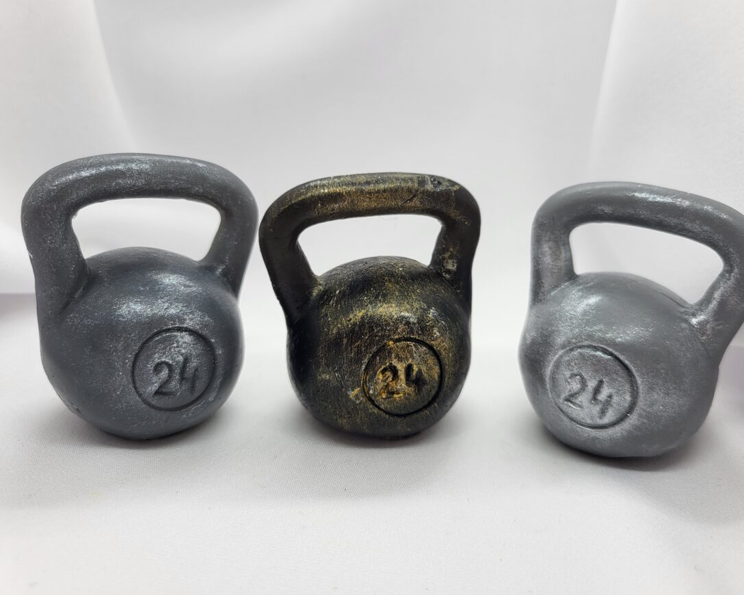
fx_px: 616
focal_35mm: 28
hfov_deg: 62.2
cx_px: 389
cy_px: 291
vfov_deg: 51.5
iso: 40
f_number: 1.8
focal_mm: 5.4
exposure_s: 1/218
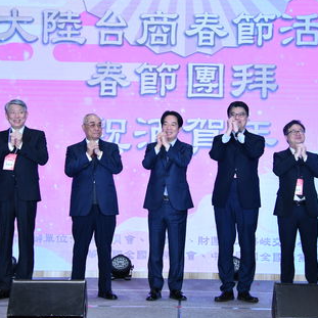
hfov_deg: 21.1
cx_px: 174
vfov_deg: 21.1
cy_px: 126
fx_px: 852
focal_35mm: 82
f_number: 4.5
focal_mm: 50
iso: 1600
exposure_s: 1/100
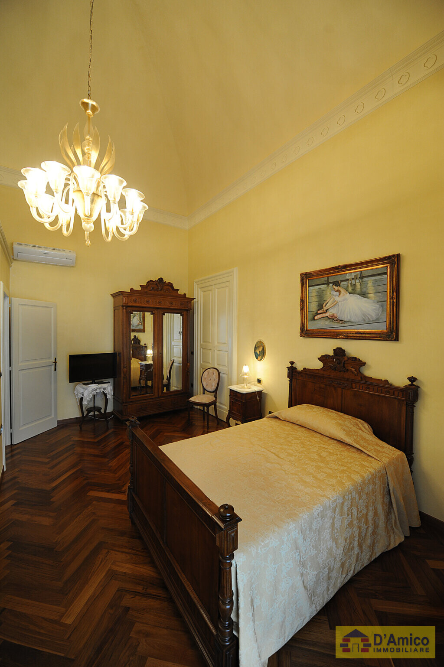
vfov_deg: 104.3
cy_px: 334
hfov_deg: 81.1
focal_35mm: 14
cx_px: 222
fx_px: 259
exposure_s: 1/50
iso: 800
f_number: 4
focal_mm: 14
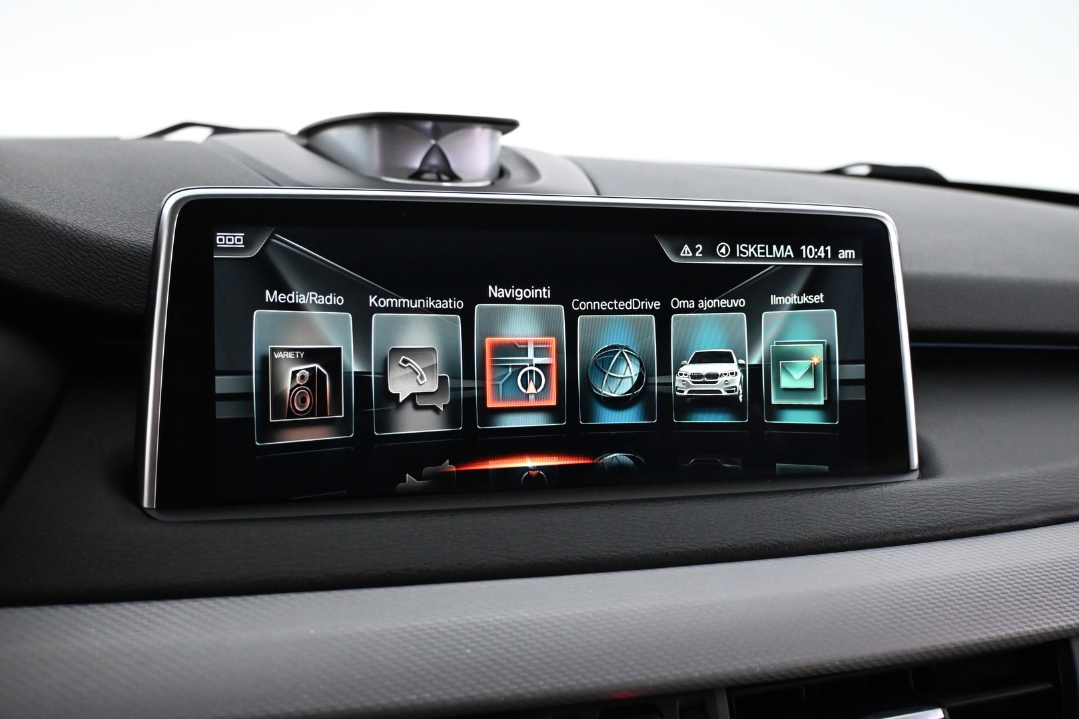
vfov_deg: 42.6
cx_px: 540
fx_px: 922
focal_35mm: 31
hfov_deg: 60.7
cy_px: 360
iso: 3200
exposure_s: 1/60
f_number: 3.8
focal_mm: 20.5
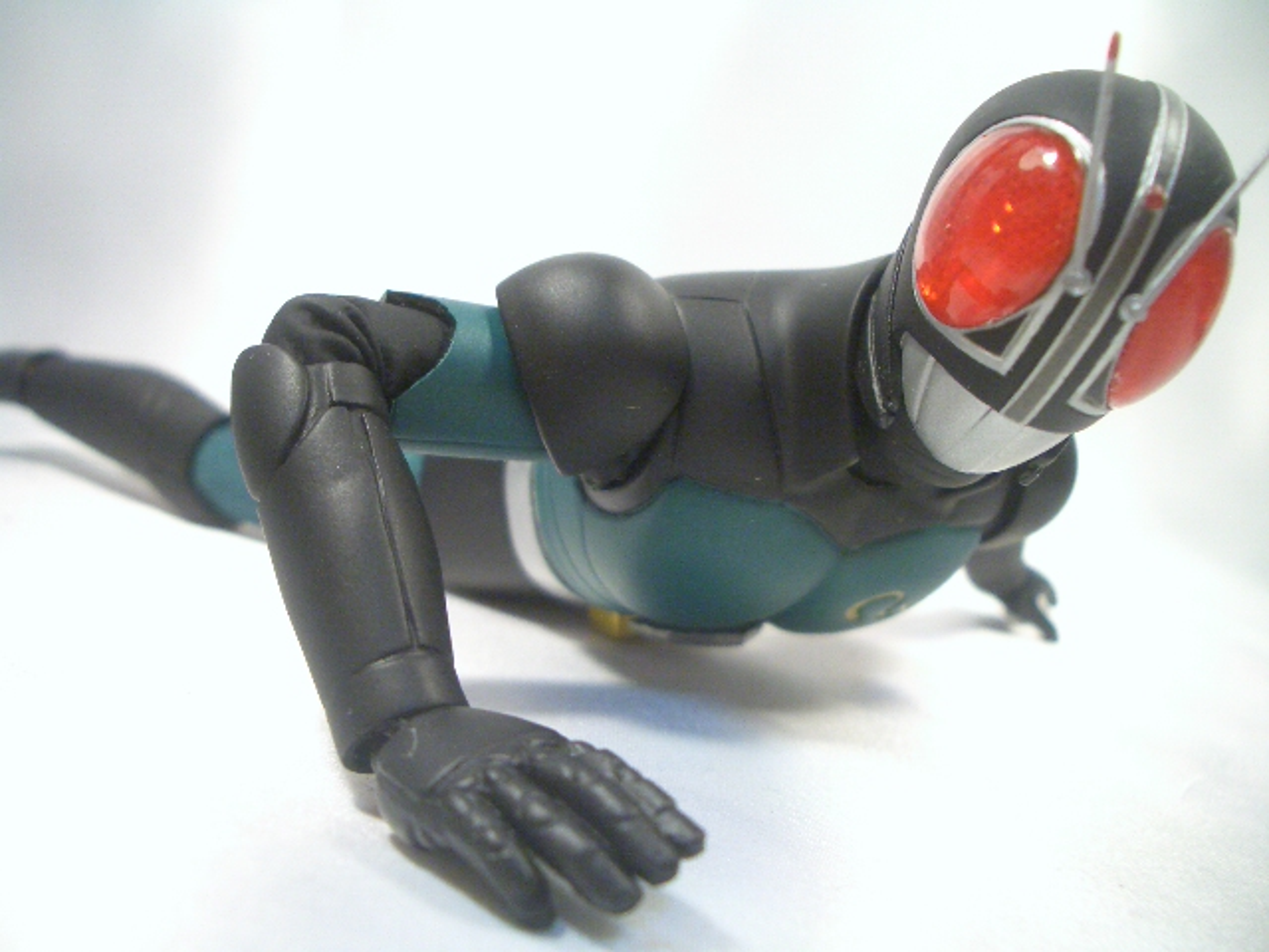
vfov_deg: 40.7
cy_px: 476
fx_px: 1283
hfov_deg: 52.6
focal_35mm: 35
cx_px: 634
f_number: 2.6
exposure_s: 1/100
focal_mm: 5.8
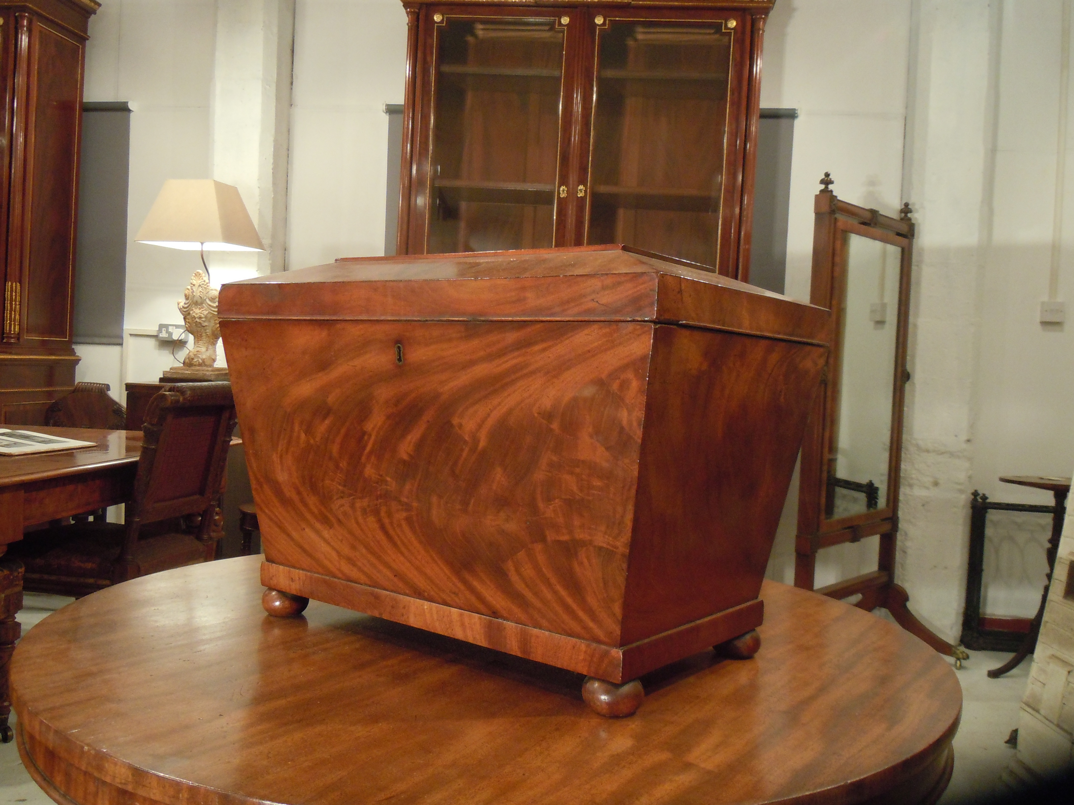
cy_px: 402
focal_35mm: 30
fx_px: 931
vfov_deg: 46.8
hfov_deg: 60.0
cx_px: 537
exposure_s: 1/13
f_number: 3.5
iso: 400
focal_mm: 5.4
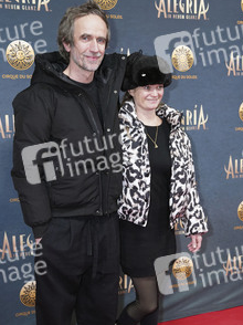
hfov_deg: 28.5
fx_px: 478
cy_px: 213
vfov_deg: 37.2
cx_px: 110
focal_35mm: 51
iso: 2500
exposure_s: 1/200
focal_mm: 39
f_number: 4.5
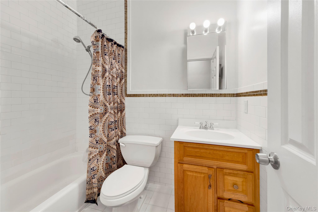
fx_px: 106
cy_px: 106
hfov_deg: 112.6
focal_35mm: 12
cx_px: 159
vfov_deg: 90.0
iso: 100
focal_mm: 8
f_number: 8
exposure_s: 1/2
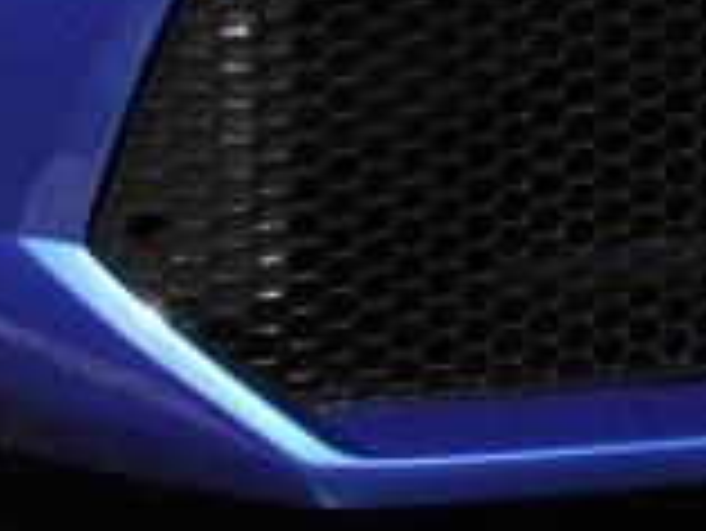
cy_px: -830
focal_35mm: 226
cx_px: 735
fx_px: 4613
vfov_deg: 6.2
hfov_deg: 8.7
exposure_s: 1/200
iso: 100
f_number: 7.1
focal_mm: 24
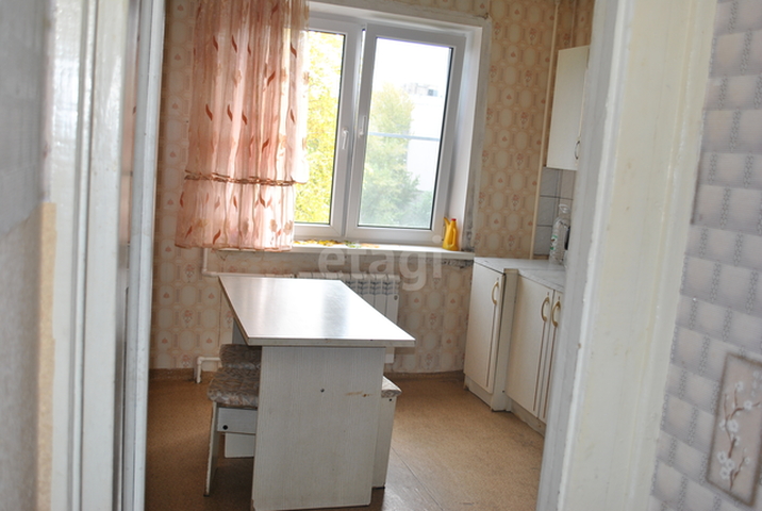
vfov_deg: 40.1
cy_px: 256
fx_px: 700
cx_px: 381
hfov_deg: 57.1
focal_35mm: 33
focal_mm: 22
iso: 200
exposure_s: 1/80
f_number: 4
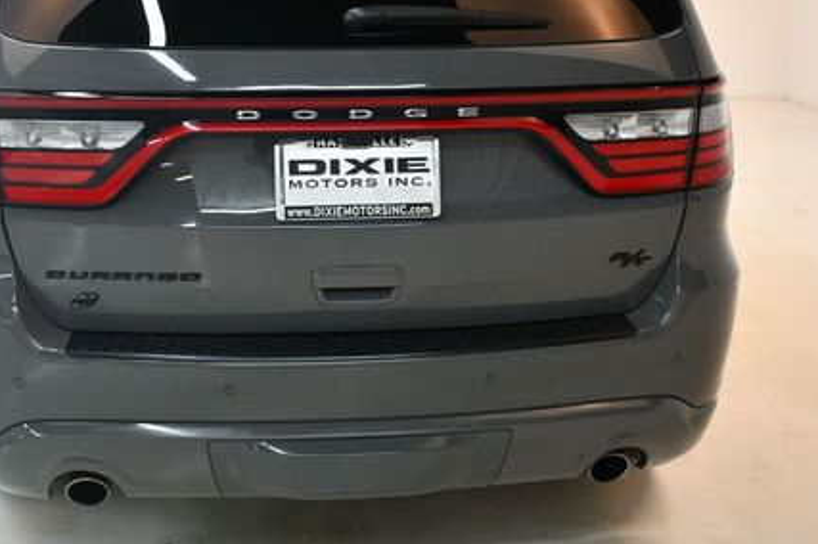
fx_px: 1226
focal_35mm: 54
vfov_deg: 24.9
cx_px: 349
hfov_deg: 36.8
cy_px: 188
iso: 1400
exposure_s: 1/125
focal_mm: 24
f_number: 3.8
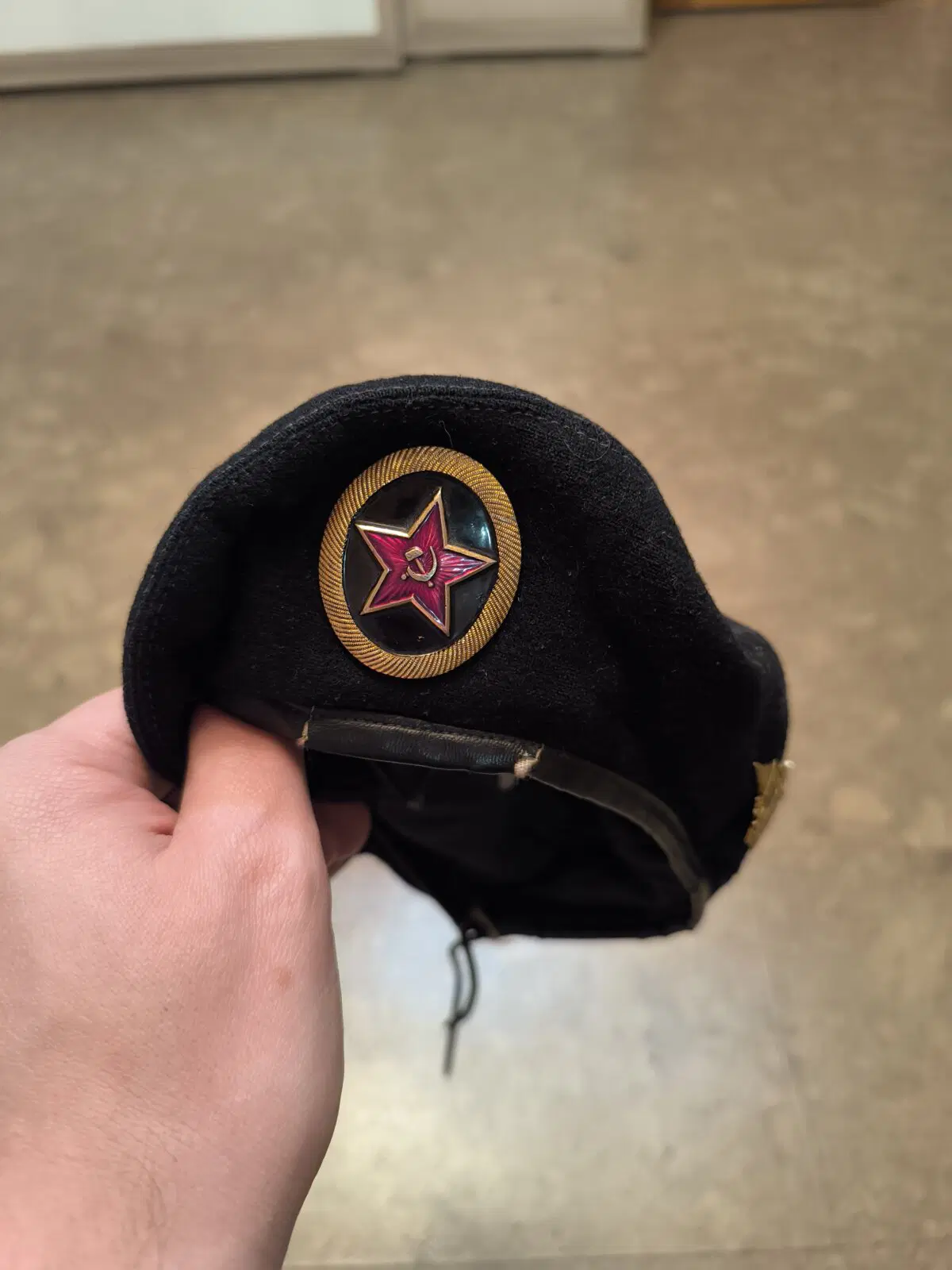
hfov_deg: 58.9
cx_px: 476
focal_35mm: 23
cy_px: 635
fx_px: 843
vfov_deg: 73.9
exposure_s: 1/25
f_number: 1.65
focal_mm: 6.14
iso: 2500
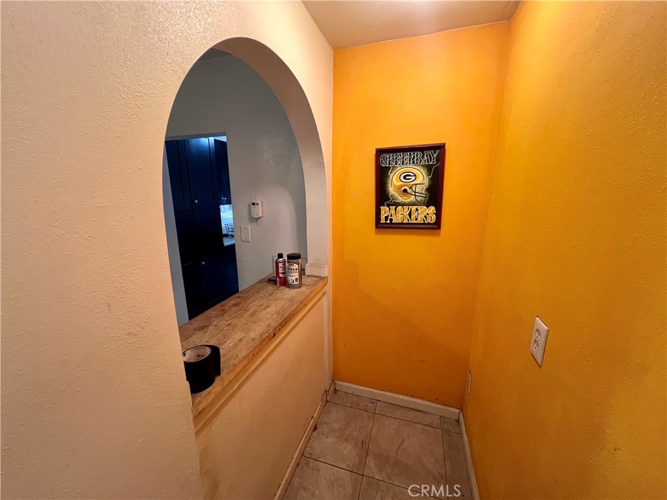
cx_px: 334
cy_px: 250
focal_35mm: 13
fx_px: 250
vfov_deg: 89.9
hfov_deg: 106.2
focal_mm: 1.57
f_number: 1.8
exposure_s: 1/60
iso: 200
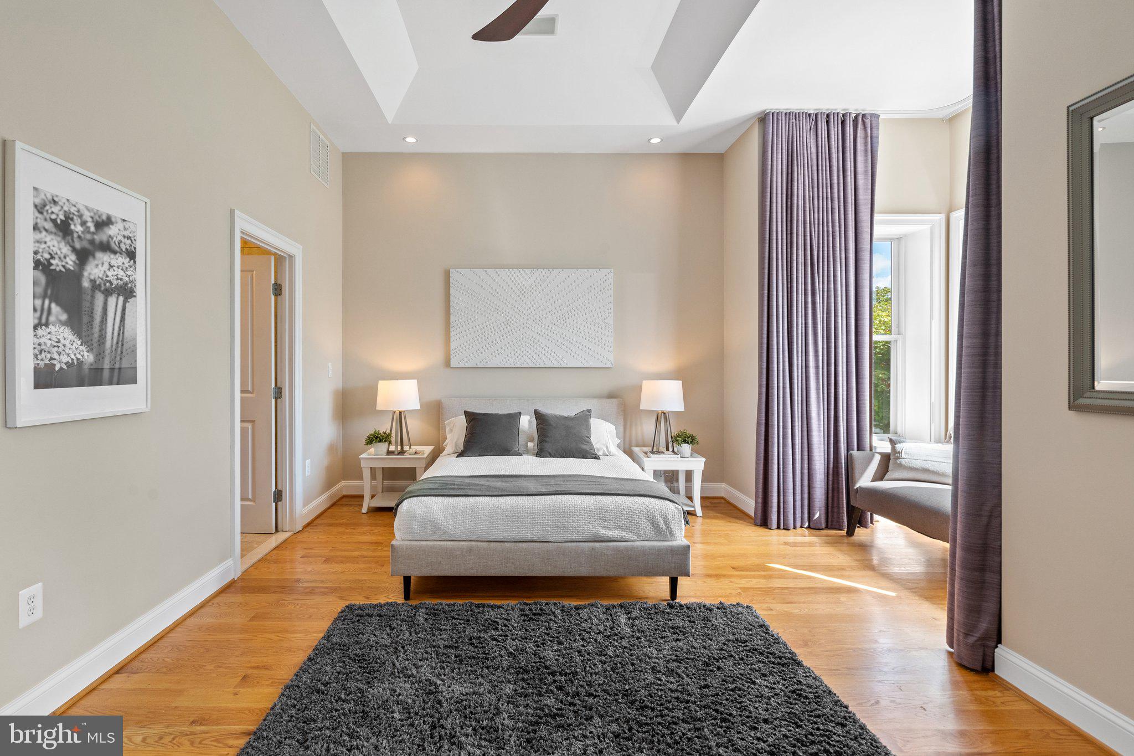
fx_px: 504
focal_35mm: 16
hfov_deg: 96.7
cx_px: 567
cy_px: 378
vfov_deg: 73.7
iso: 500
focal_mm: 16
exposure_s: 1/13
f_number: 10
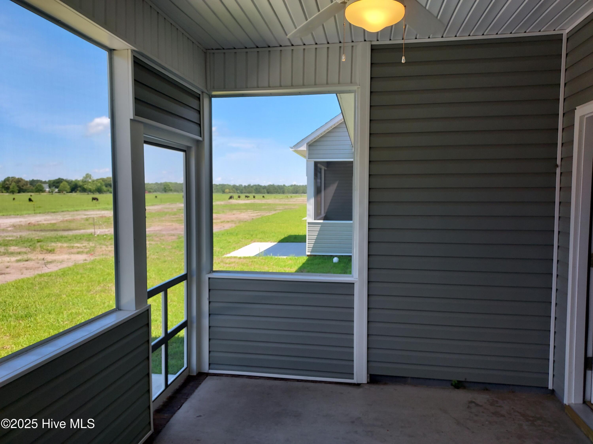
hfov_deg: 71.6
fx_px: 411
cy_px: 222
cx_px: 296
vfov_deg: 56.8
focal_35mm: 24
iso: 40
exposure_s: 1/332
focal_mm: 4.6
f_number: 1.8
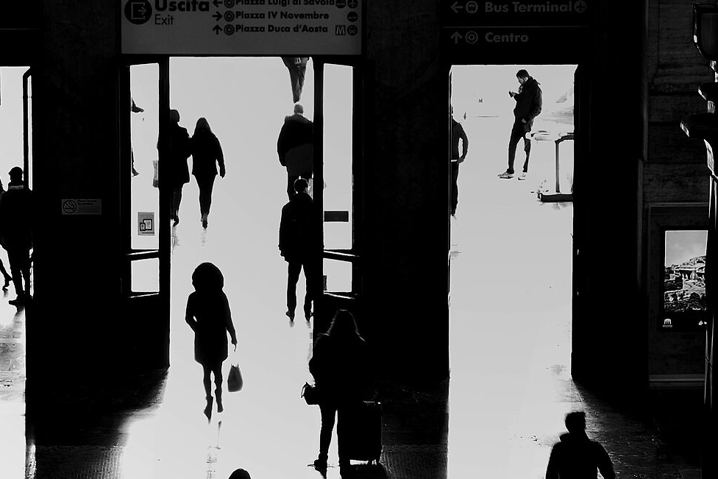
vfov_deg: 6.7
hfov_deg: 10.1
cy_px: 357
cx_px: 238
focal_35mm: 204
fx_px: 4069
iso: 100
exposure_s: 1/15
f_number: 4.5
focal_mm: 55
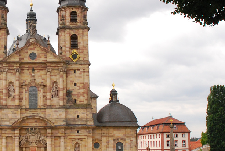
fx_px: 444
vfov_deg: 19.3
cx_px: 34
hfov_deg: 27.6
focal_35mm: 71
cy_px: 67
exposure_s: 1/320
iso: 400
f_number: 9
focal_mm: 18
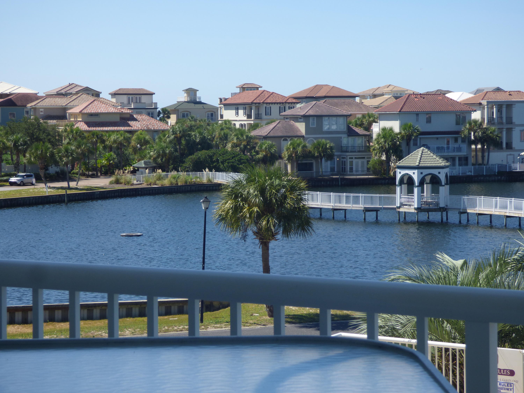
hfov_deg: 24.4
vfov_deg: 18.4
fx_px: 1211
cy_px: 196
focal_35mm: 80
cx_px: 262
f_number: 4.5
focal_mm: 14.33
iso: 100
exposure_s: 1/250
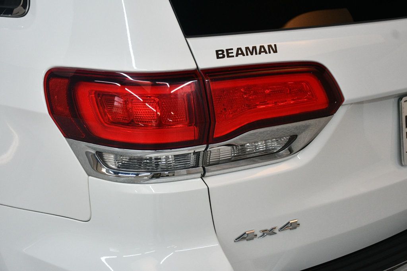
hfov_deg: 38.2
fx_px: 588
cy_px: 136
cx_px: 204
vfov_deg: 26.0
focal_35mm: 52
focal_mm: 35
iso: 1400
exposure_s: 1/125
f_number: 4.2
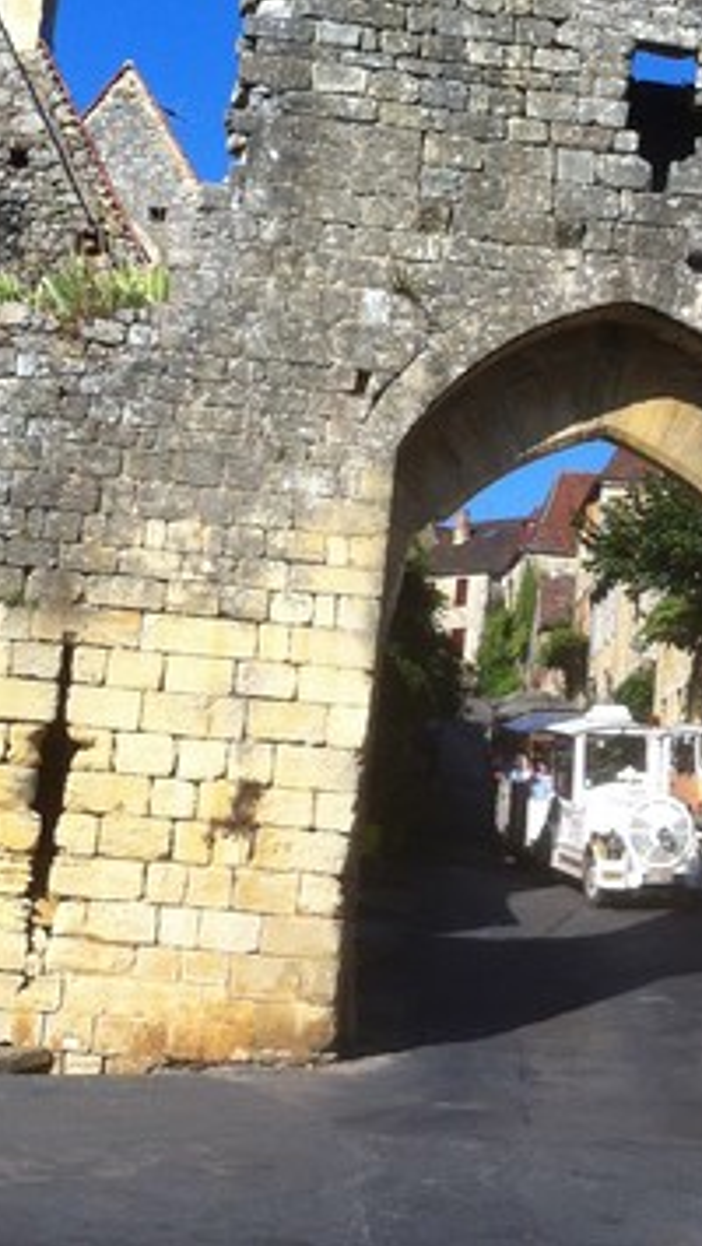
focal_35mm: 75
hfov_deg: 16.1
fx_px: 2479
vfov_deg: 28.1
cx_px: 497
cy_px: 481
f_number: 2.8
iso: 80
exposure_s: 1/1377
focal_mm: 3.85
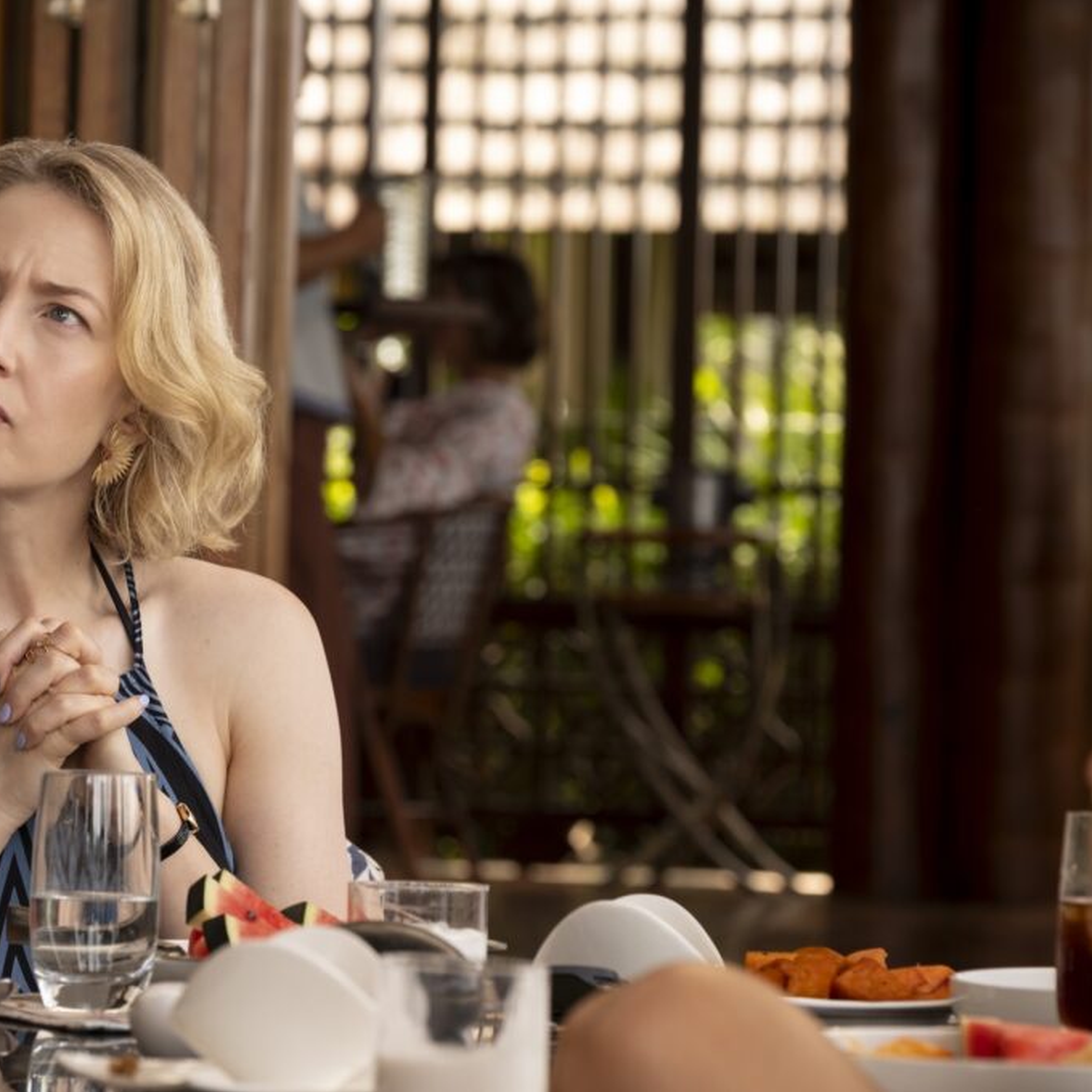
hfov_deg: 10.0
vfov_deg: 10.0
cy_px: 545
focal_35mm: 174
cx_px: 275
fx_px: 6210
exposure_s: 1/125
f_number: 5.6
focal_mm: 90.6
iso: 320
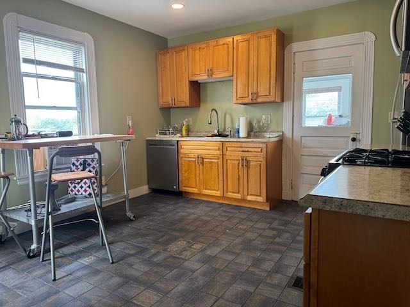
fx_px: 284
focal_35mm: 24
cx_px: 205
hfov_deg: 71.6
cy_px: 154
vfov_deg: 56.8
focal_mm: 6.76
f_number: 1.78
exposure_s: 1/106
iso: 200
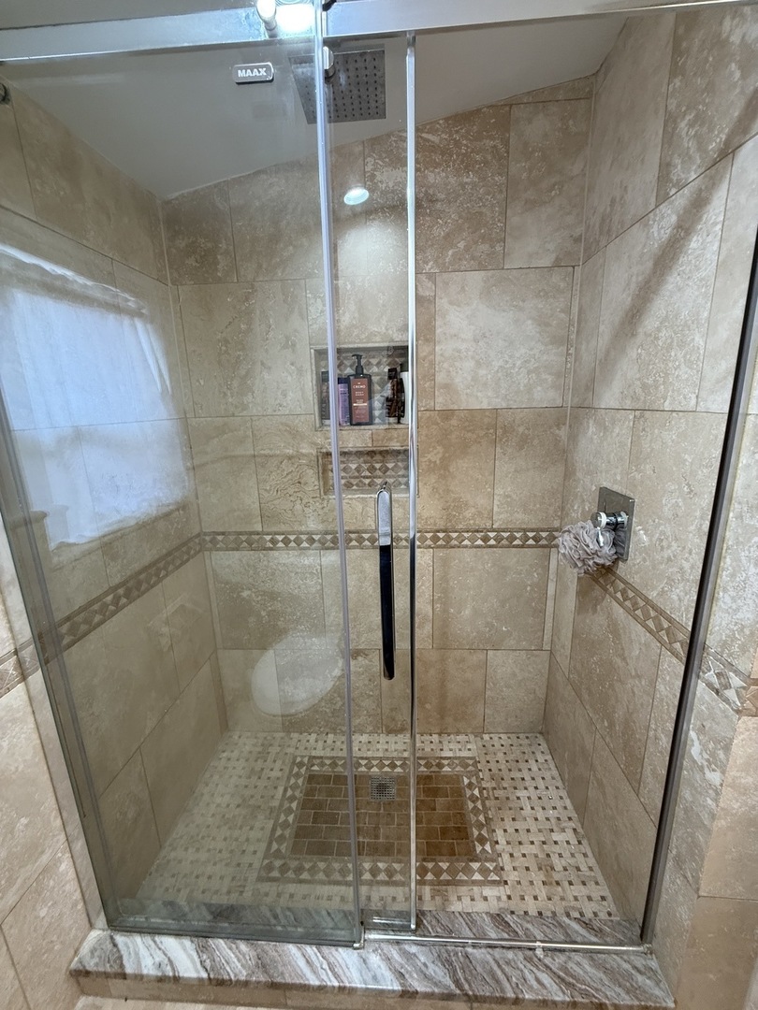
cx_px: 379
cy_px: 505
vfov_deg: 102.1
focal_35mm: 14
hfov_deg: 85.7
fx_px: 409
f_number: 2.2
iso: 200
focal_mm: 2.22
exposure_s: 1/60
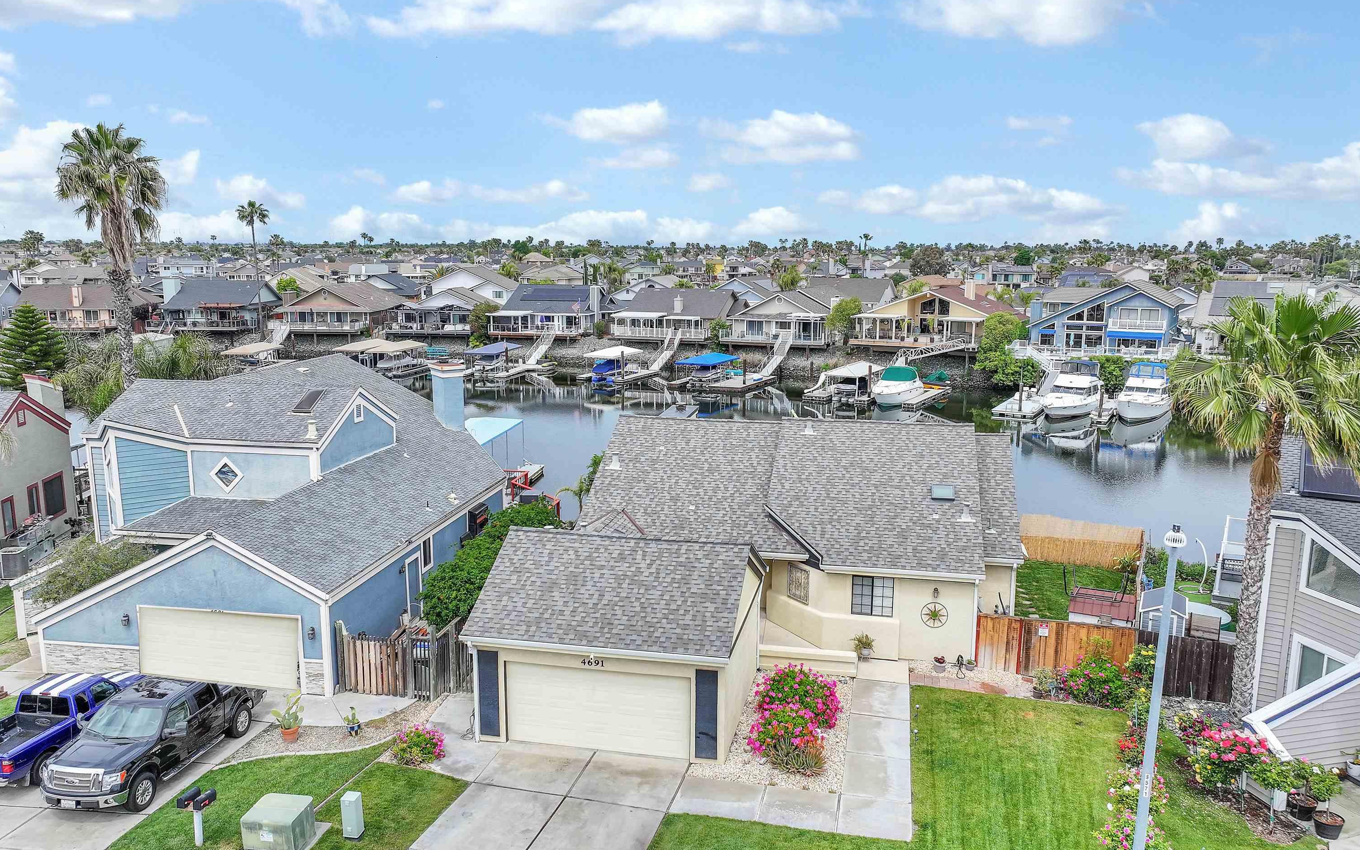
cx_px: 677
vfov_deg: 47.6
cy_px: 438
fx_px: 964
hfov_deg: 70.4
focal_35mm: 26
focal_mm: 12.29
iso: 130
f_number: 2.8
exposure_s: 1/2000
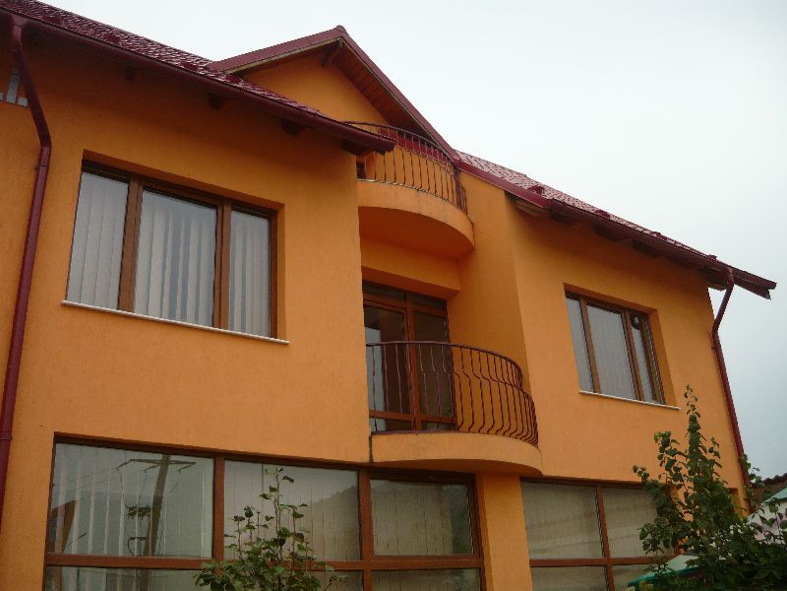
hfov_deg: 55.4
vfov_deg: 42.9
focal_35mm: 33
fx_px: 750
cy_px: 296
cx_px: 394
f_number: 2.8
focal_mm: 5.5
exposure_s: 1/800
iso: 100
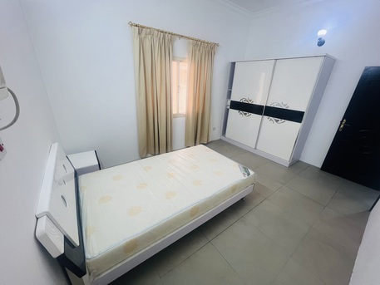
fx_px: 143
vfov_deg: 89.9
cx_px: 190
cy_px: 142
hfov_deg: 106.2
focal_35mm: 13
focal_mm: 1.57
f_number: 1.8
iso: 250
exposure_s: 1/100
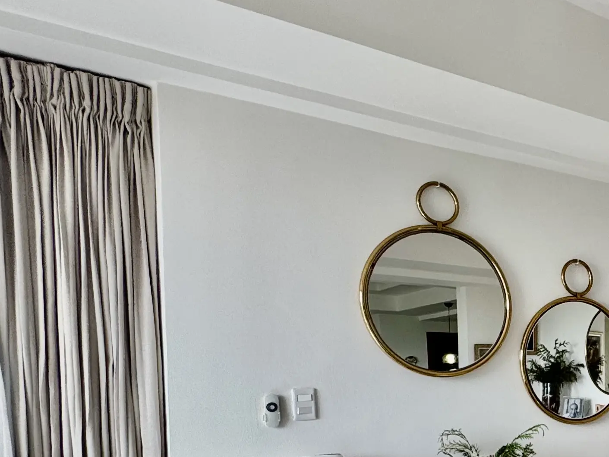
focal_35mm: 40
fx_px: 704
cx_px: 739
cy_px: 402
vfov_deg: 34.2
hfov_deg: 35.9
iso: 80
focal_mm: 2.22
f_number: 2.2
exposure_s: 1/120
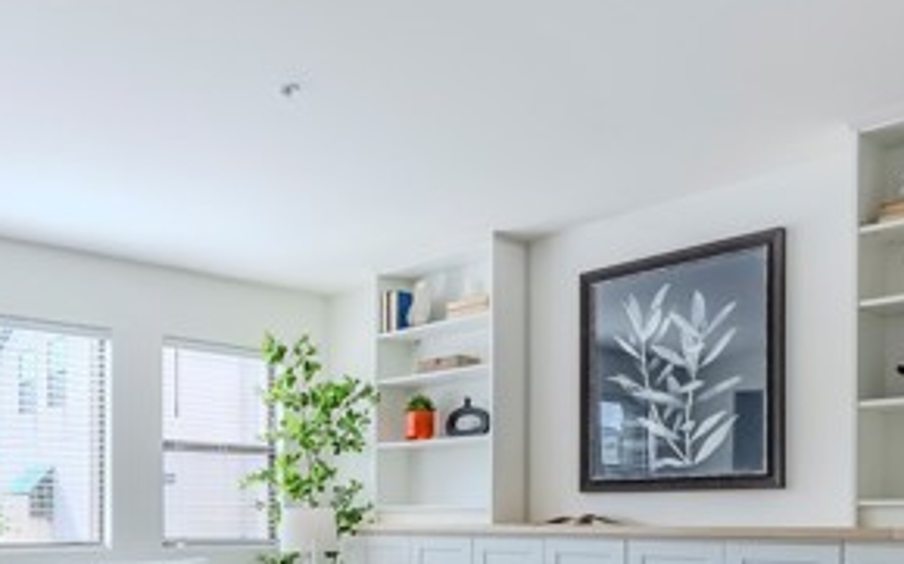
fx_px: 887
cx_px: 212
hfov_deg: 51.4
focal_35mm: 36
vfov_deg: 32.6
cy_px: 556
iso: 100
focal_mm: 16
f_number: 9
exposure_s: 1/80
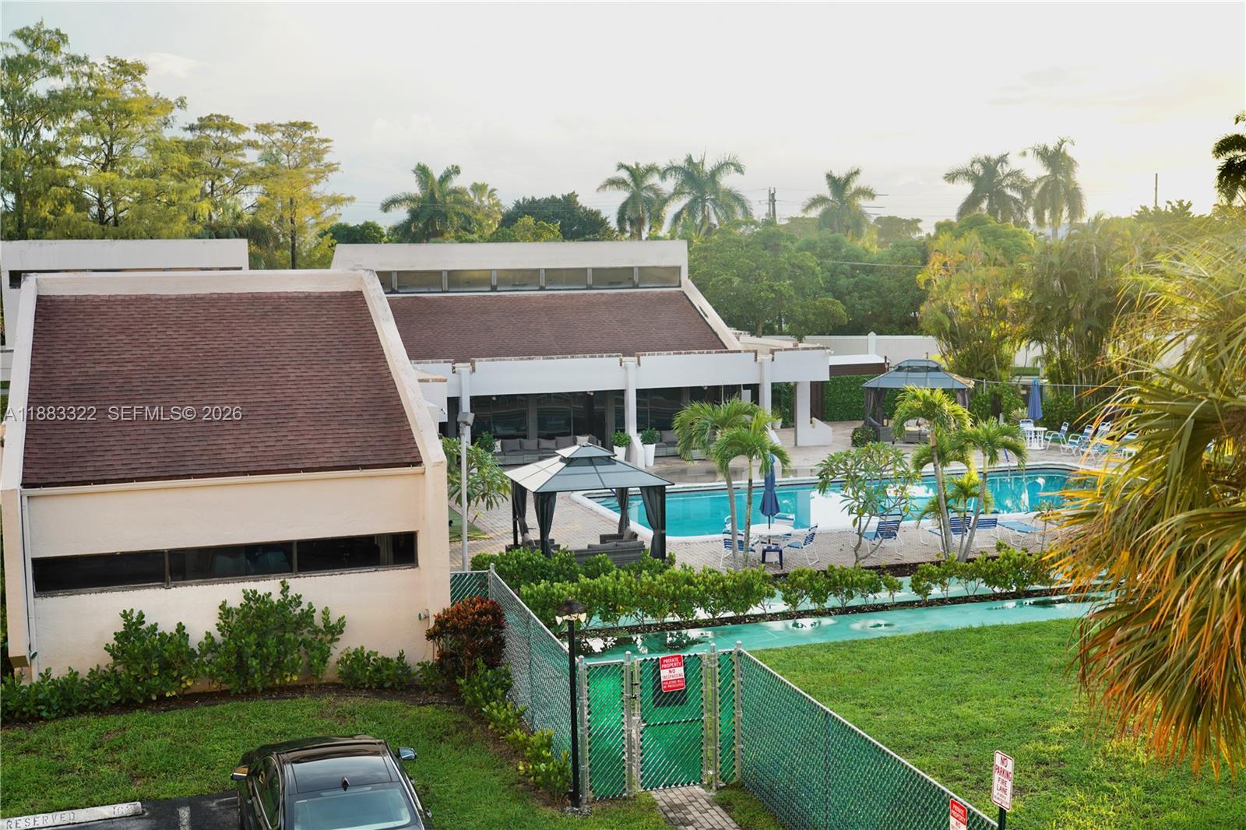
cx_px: 623
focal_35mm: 41
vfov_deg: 32.6
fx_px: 1419
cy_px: 415
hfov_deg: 47.4
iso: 160
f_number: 4
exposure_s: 1/160
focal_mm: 41
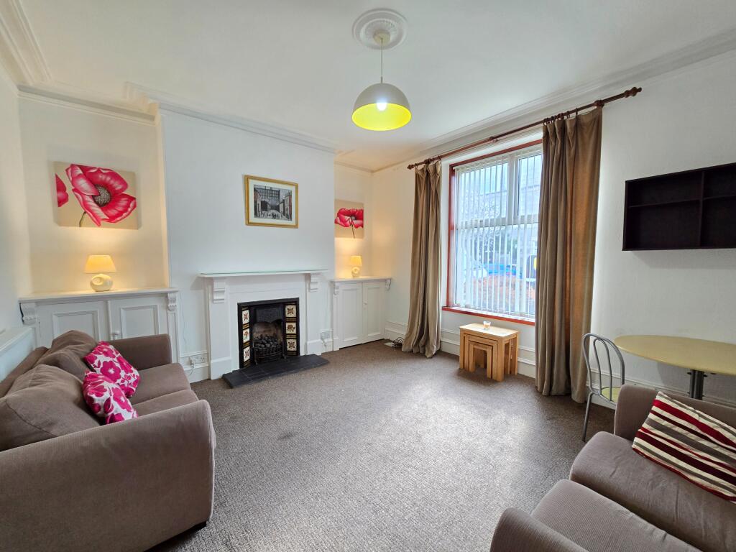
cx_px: 368
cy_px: 276
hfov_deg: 106.2
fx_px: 276
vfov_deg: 89.9
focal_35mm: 13
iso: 250
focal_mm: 2.2
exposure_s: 1/50
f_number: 2.2
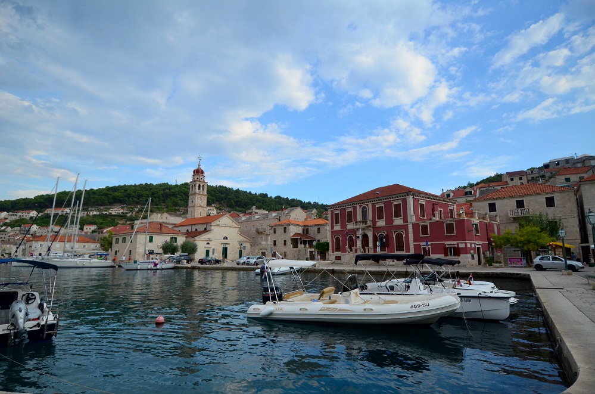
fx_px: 297
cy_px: 197
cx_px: 298
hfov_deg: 90.1
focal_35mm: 18
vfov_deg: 67.1
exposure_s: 1/8000
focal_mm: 12
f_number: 4
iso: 1000
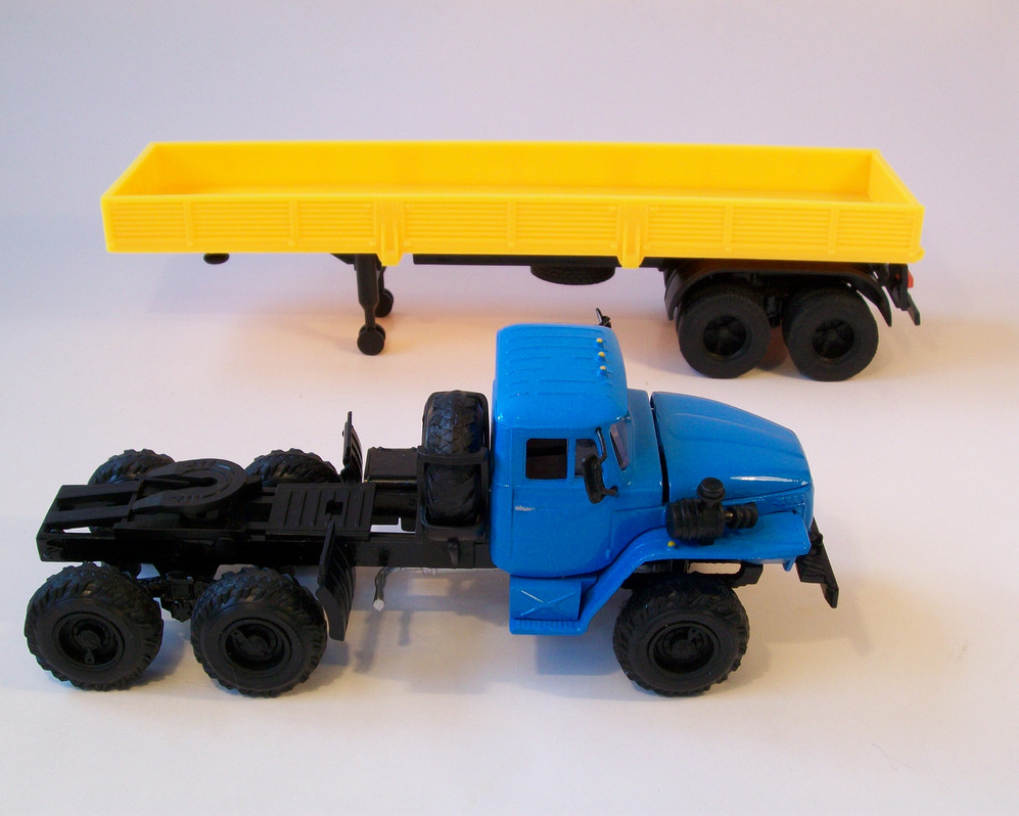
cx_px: 485
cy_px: 408
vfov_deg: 32.1
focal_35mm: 47
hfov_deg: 39.5
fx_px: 1418
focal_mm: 7.6
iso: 64
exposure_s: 1/50
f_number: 3
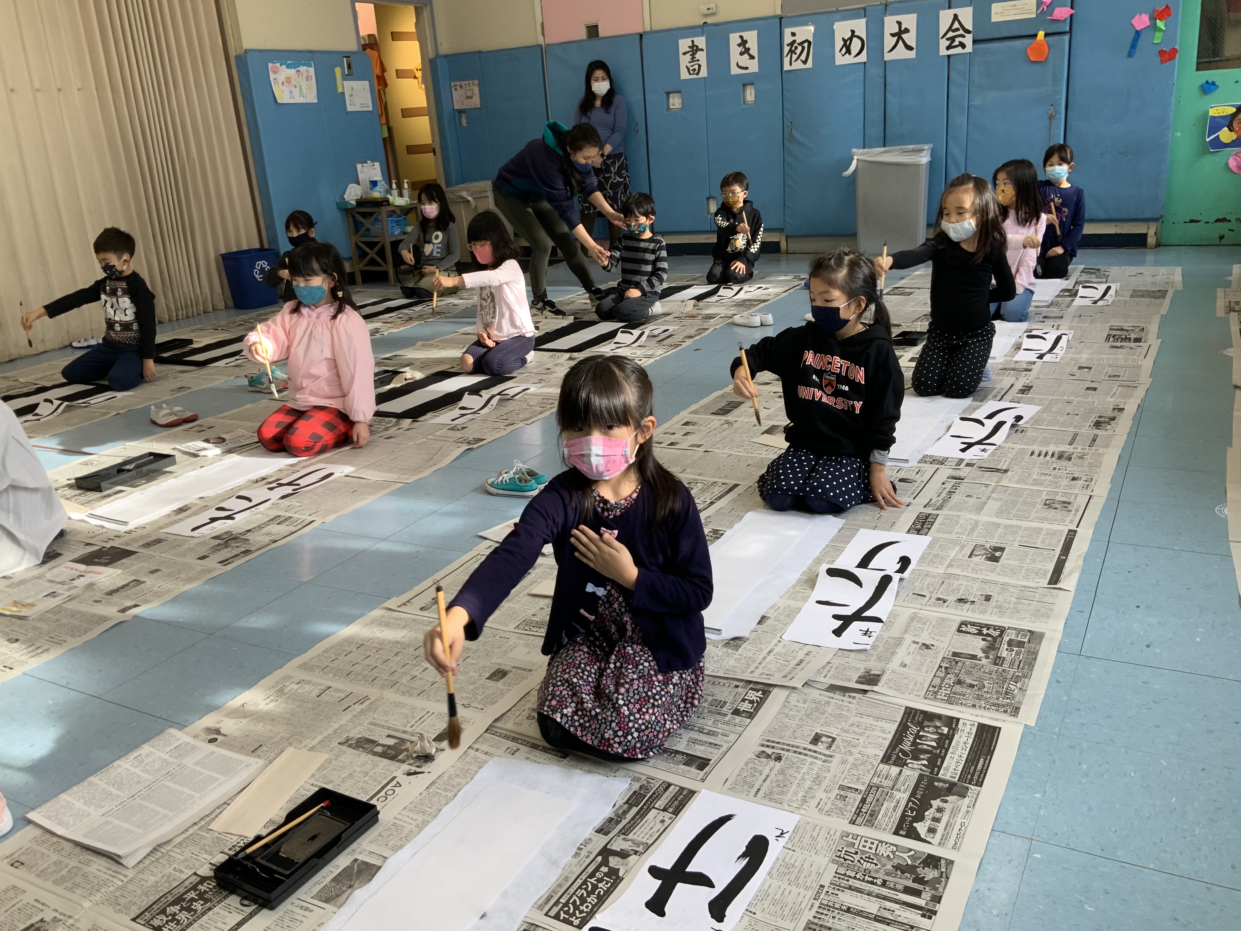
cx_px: 620
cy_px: 466
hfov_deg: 61.7
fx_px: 1040
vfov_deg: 48.2
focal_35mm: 29
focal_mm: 3
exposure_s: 1/120
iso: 40
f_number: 1.8
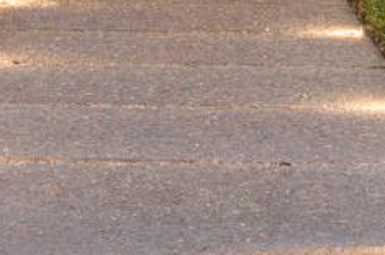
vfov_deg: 9.0
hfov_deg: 14.0
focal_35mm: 147
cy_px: -157
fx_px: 1570
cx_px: 170
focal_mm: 23
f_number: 5.6
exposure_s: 1/2
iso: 320
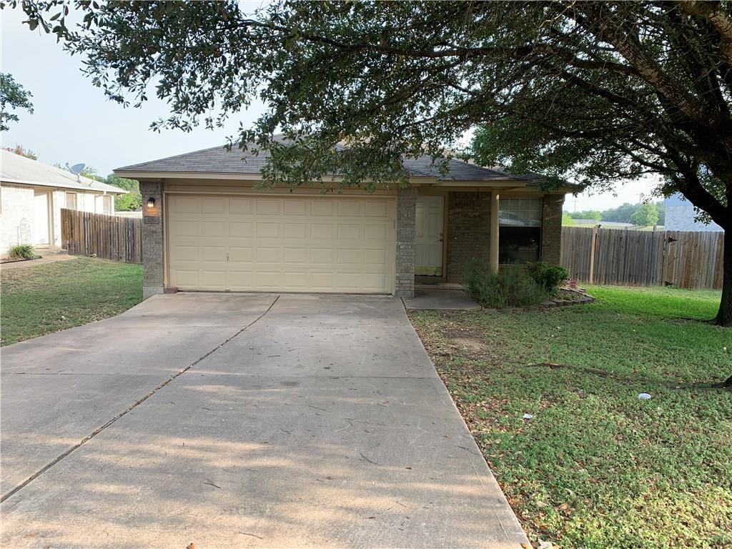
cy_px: 274
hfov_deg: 67.3
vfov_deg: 53.1
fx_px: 550
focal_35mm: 26
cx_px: 366
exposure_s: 1/173
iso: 25
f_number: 1.8
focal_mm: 4.25
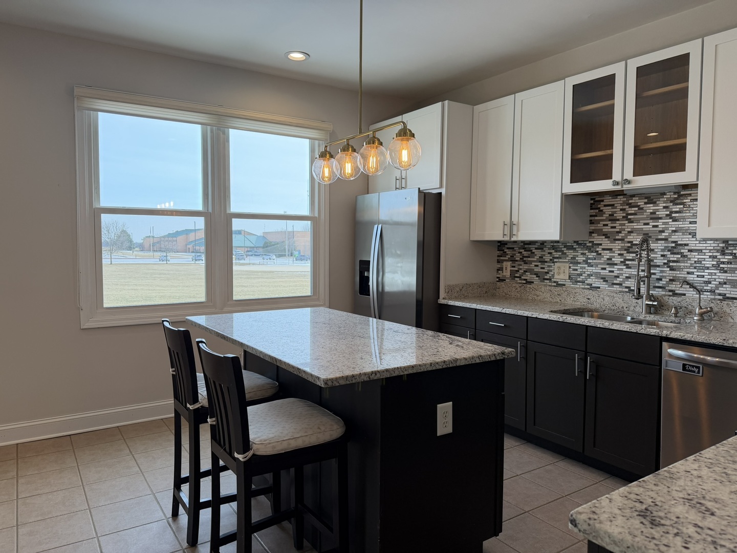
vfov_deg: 56.8
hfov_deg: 71.6
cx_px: 368
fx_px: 511
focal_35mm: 24
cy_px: 276
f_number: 1.78
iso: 100
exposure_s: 1/377
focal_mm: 6.76
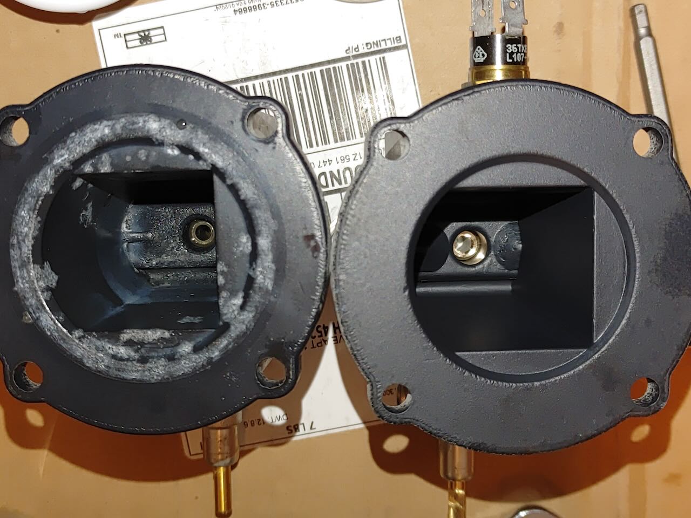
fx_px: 1038
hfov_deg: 36.8
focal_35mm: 52
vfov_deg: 28.0
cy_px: 259
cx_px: 346
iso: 50
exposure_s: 1/40
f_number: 1.8
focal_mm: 5.58
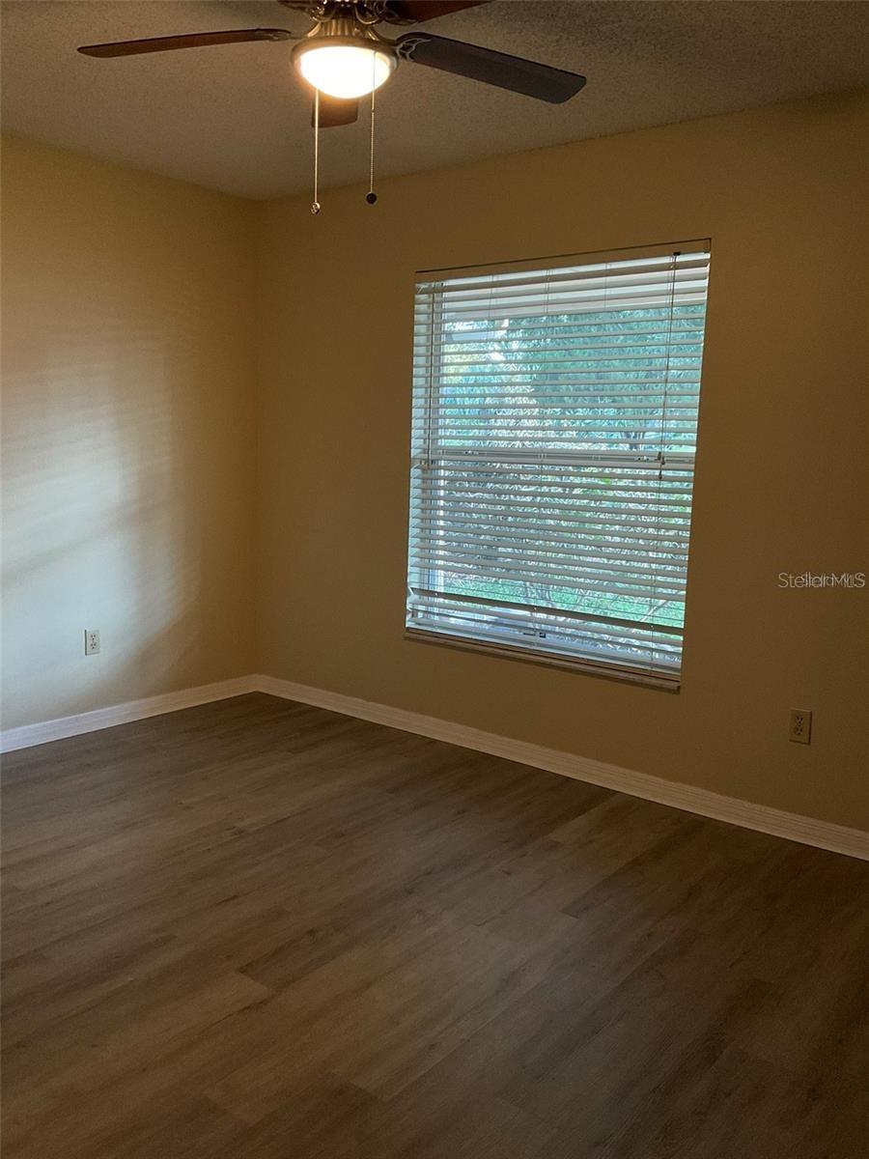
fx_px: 971
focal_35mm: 29
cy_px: 580
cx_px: 434
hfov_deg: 48.2
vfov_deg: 61.7
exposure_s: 1/60
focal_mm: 3
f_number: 1.8
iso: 80
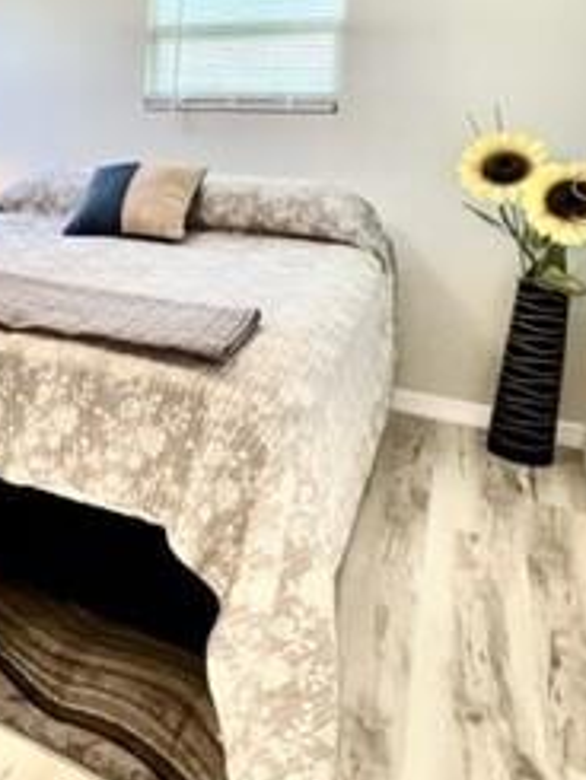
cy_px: 197
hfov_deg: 32.8
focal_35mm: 34
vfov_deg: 51.7
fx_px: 767
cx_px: -150
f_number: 1.8
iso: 200
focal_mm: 1.57
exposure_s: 1/120
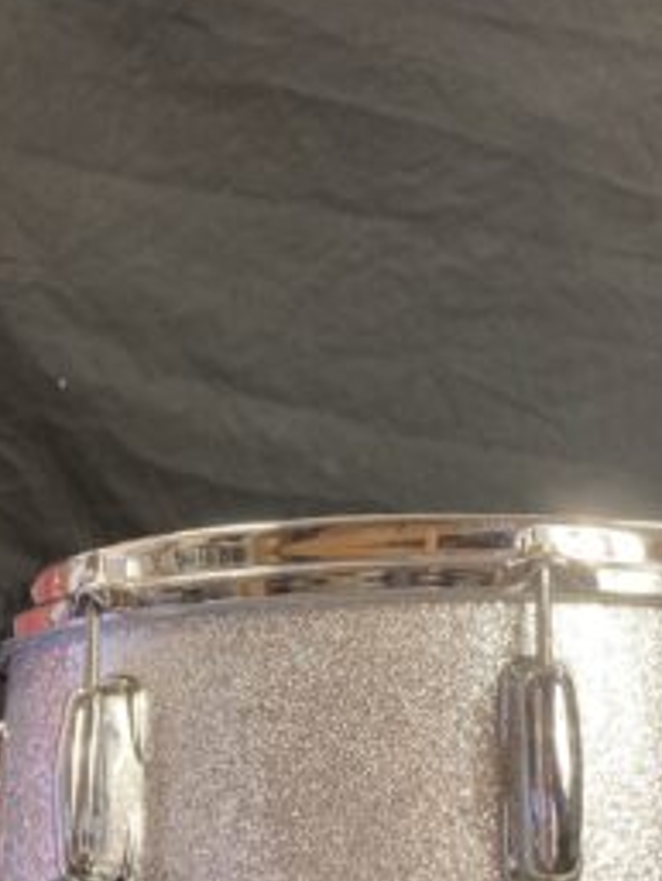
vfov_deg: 38.3
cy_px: 614
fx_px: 1248
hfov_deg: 29.5
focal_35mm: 49
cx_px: 432
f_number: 1.8
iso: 160
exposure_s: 1/60
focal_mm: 3.99
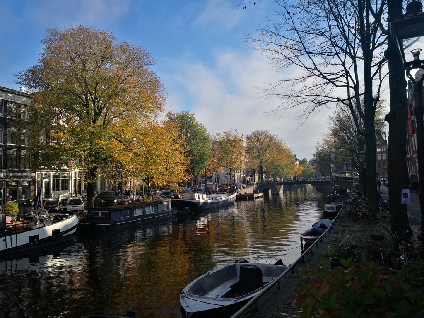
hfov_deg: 65.3
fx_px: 331
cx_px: 212
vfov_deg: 51.4
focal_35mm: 27
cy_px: 159
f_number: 1.6
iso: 50
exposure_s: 1/1949
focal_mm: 3.95
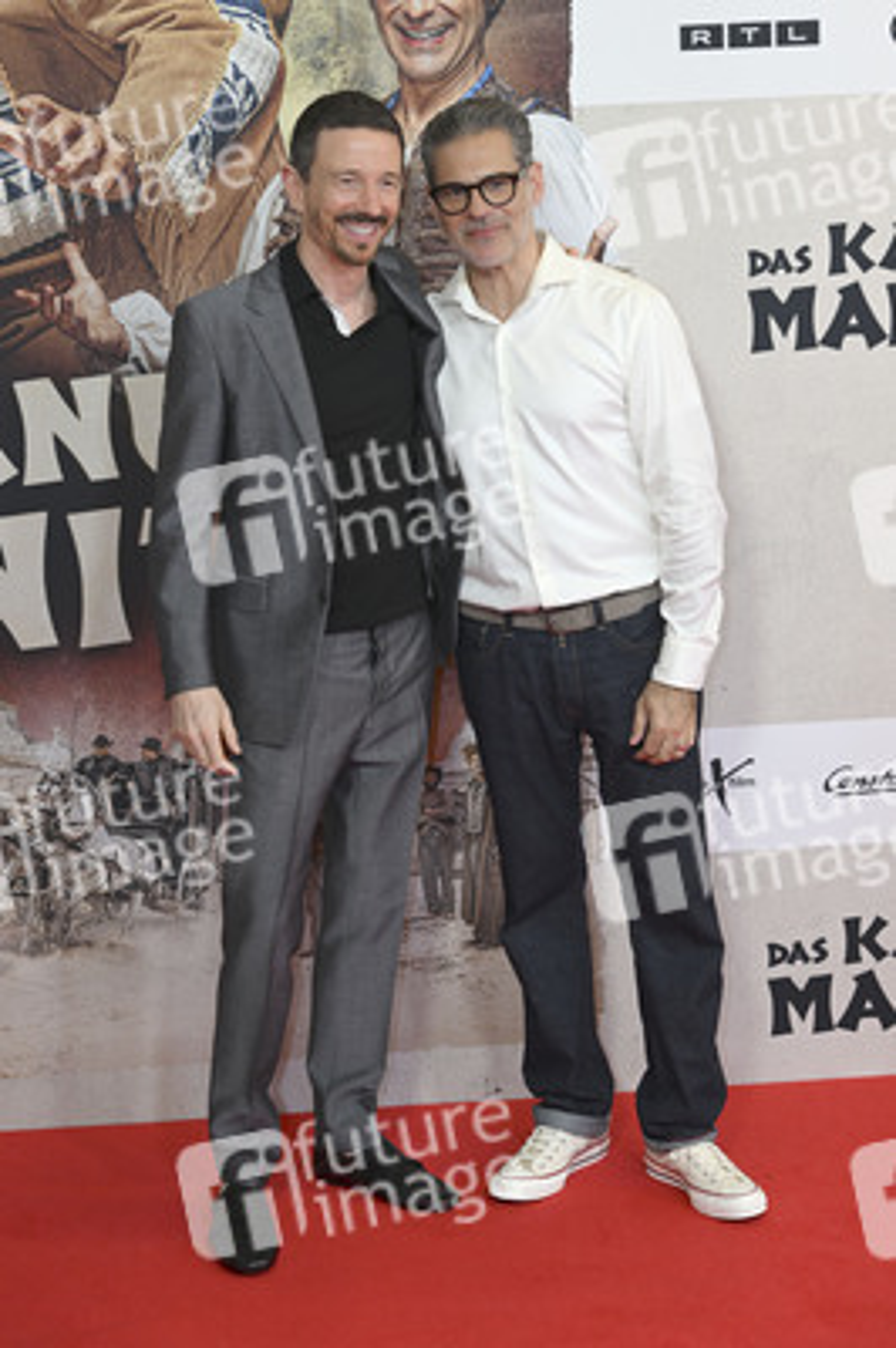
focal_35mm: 69
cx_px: 448
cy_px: 674
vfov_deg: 29.3
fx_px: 2580
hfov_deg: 19.7
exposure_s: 1/160
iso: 800
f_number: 5.6
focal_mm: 69
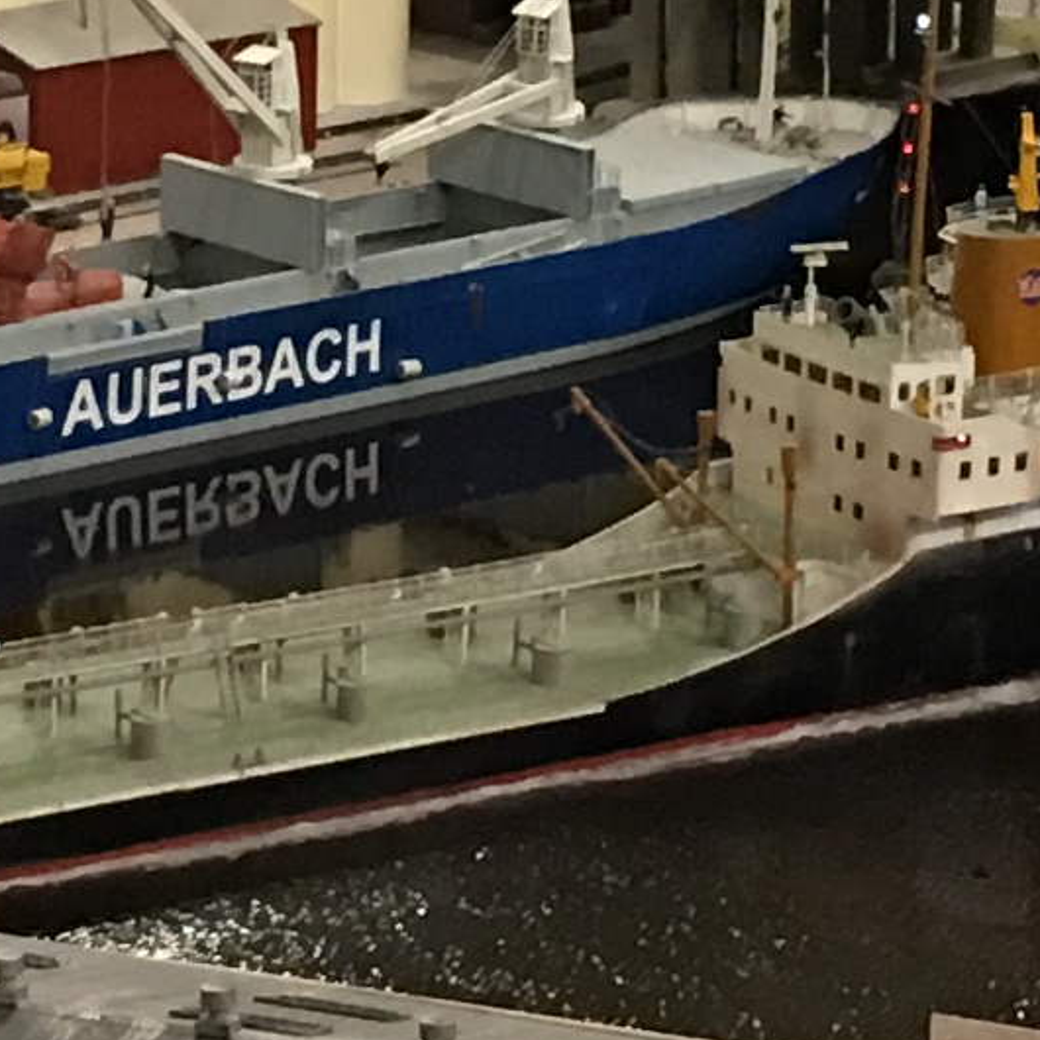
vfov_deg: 8.9
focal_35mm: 195
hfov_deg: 8.9
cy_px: -47
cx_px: 131
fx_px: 6628
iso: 80
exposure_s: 1/17
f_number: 2.2
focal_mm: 4.15
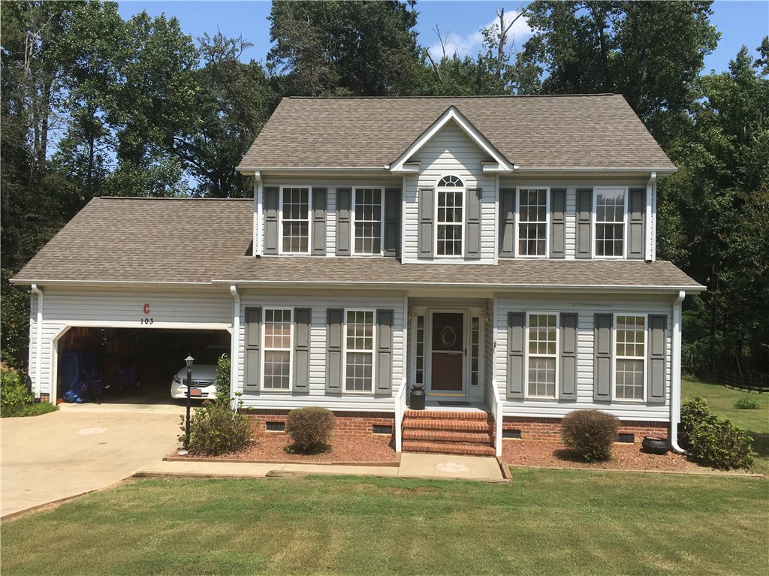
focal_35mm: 29
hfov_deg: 61.7
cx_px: 384
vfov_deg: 48.2
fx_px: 644
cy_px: 288
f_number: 2.2
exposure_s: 1/1789
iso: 25
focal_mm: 4.15
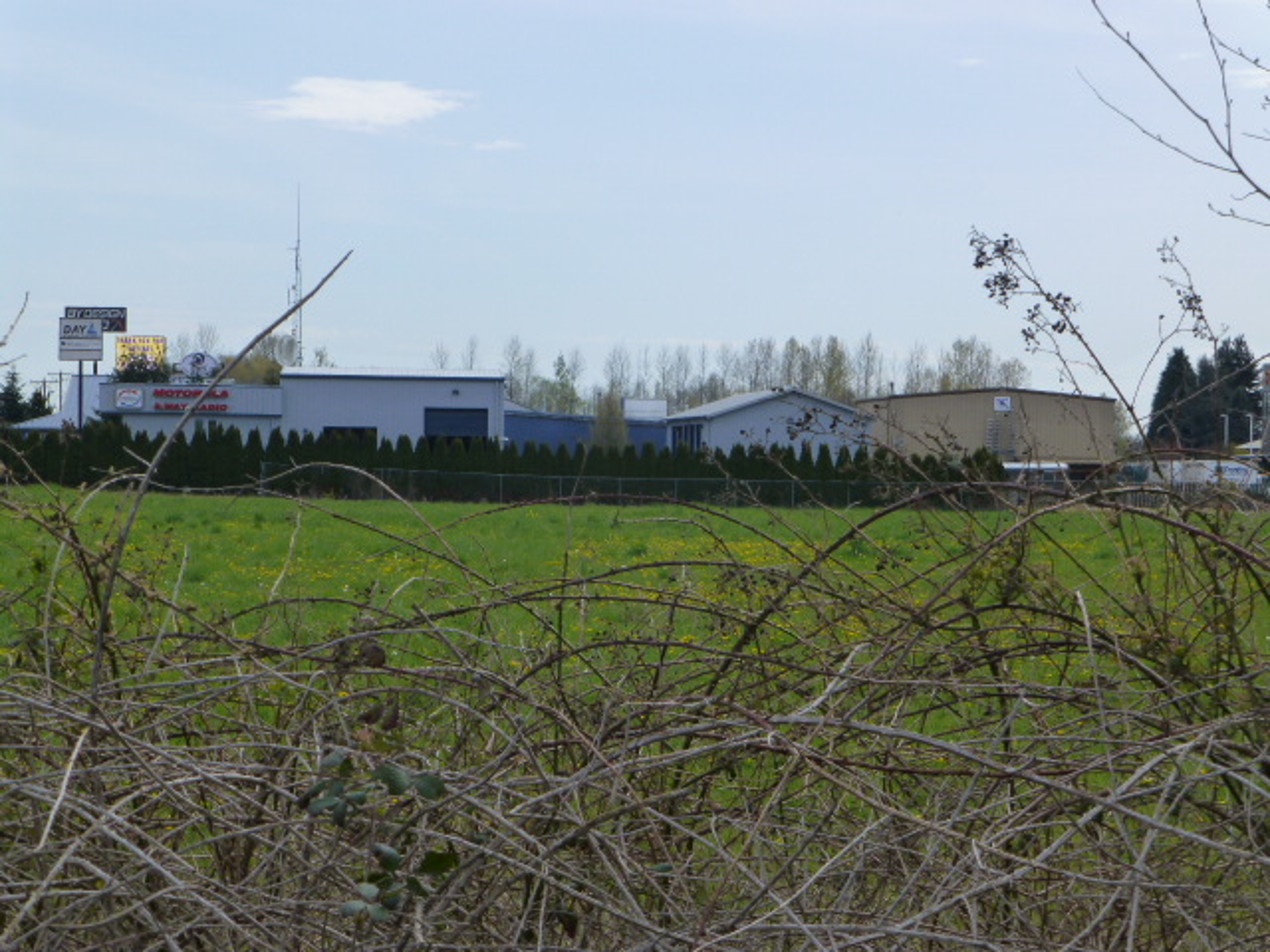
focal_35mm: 102
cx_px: 635
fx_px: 3742
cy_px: 476
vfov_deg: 14.5
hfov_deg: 19.3
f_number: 5.3
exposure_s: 1/640
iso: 160
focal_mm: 18.2
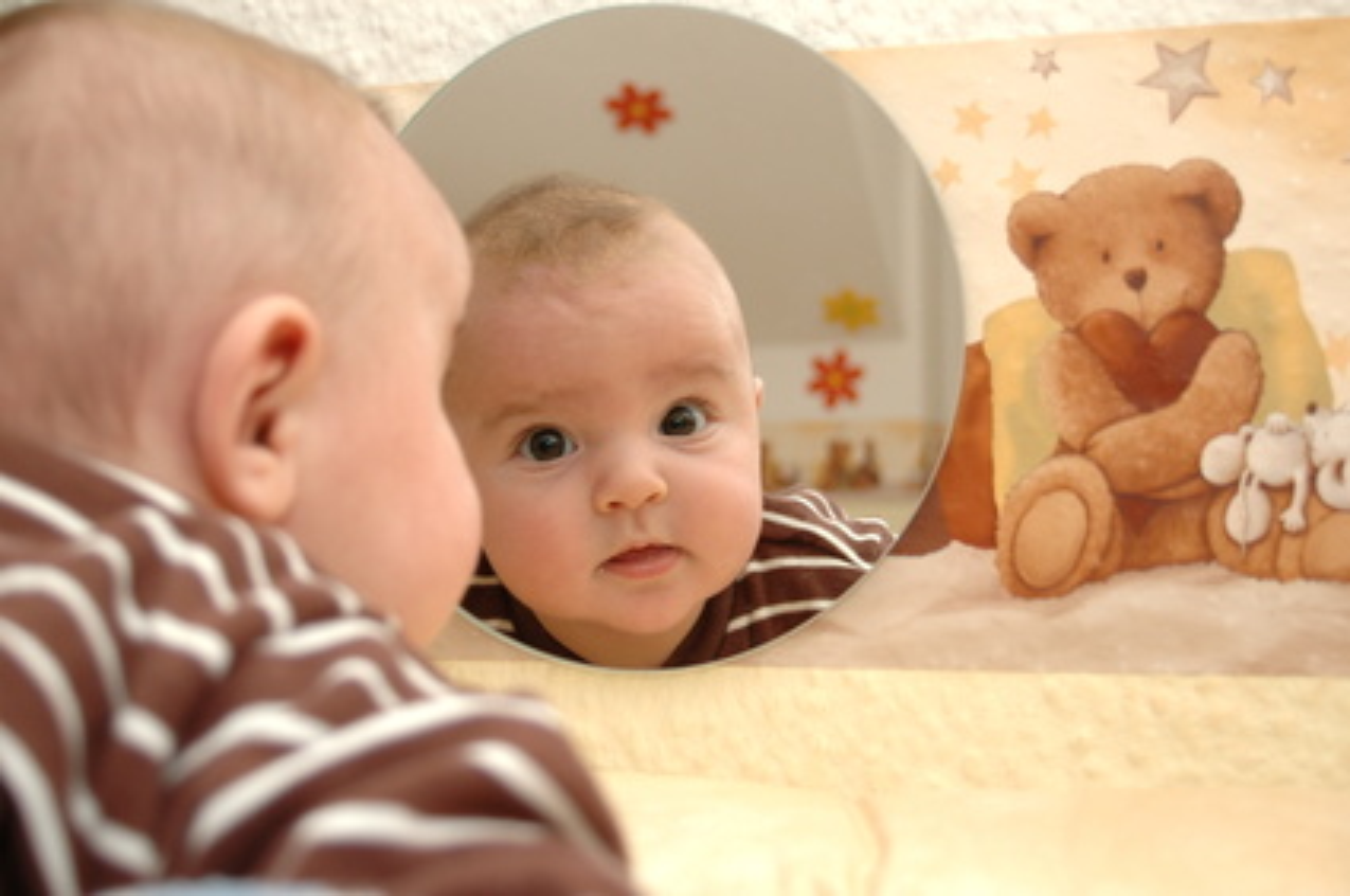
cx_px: 675
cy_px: 448
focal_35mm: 51
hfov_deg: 38.9
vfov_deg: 26.4
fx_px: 1910
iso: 200
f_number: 5.6
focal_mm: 34
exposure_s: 1/60
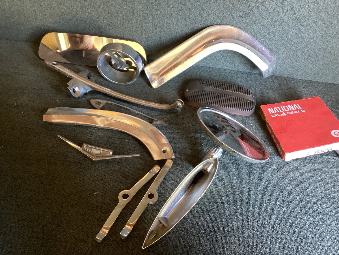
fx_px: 304
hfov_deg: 58.3
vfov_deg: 45.4
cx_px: 170
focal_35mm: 31
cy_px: 128
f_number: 2.4
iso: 400
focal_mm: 3.3
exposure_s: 1/40
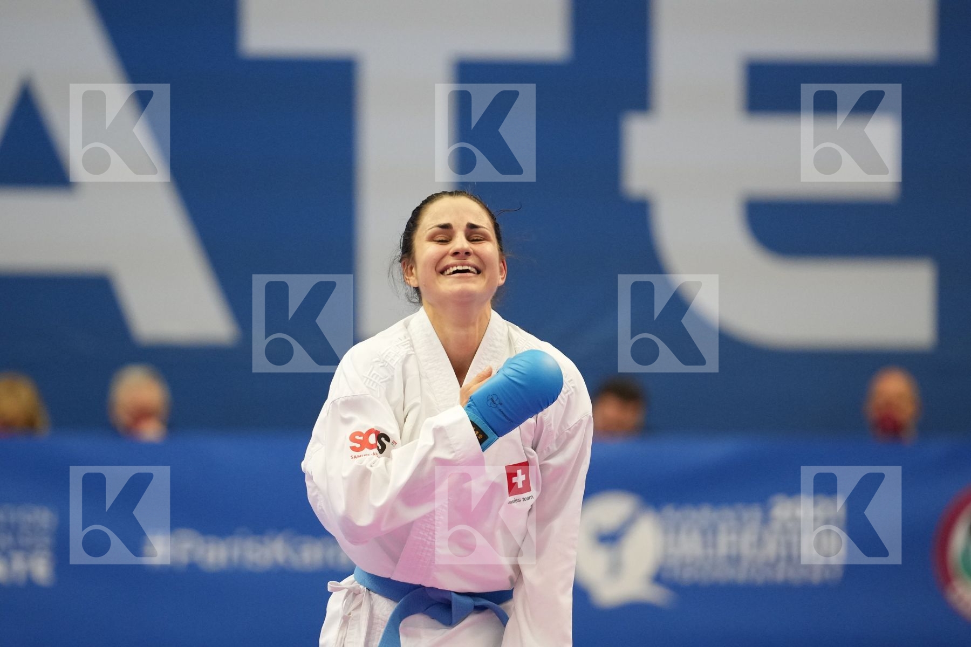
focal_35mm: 300
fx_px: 8091
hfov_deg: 6.9
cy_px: 324
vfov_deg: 4.6
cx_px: 486
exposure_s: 1/1000
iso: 2500
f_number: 2.8
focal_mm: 200
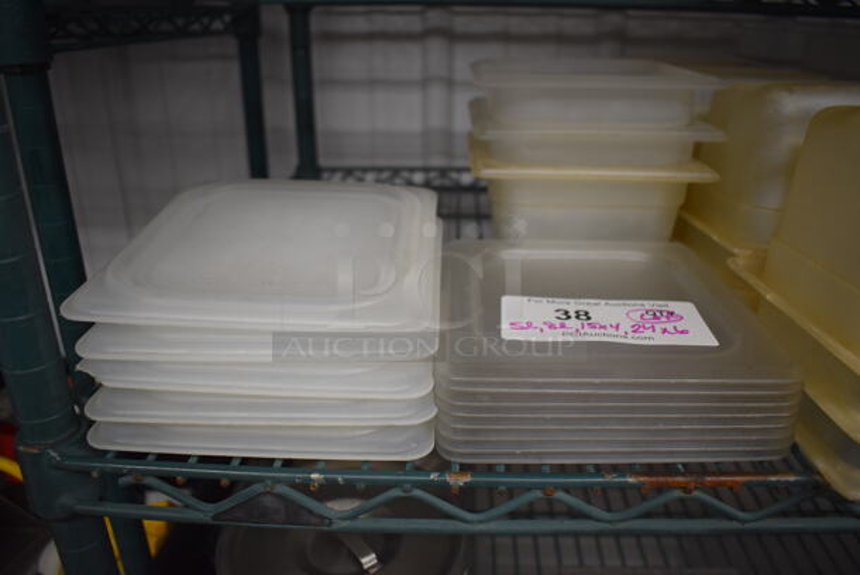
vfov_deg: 48.0
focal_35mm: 27
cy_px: 288
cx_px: 430
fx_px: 646
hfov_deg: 67.3
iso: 800
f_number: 3.5
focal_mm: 18
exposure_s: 1/200
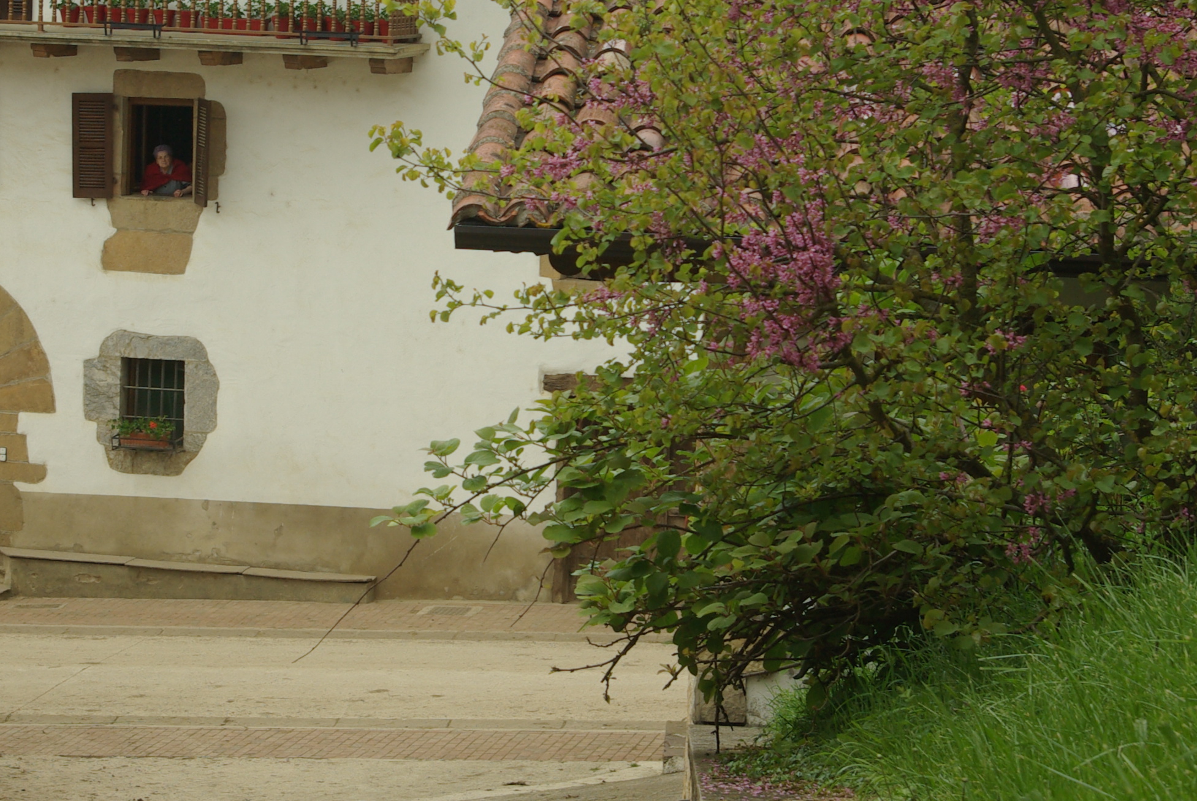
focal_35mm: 113
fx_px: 3761
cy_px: 163
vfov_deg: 12.1
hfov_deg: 18.0
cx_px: 417
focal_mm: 38
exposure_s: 1/250
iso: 200
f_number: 6.7
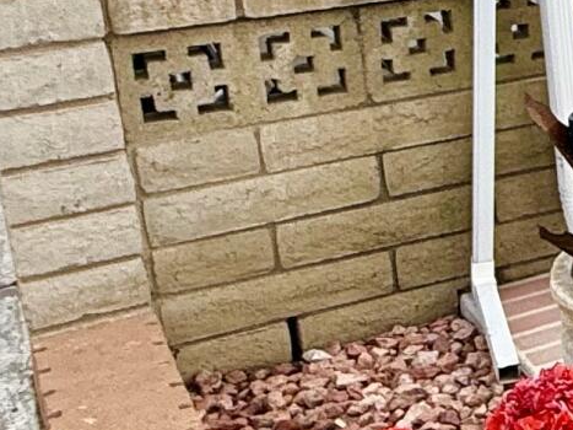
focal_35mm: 90
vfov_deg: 16.1
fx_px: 1489
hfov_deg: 16.0
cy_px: 2
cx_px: 1202
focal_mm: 2.22
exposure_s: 1/638
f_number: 2.2
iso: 64
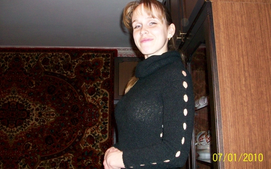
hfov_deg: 52.8
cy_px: 78
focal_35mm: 37
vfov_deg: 34.4
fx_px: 273
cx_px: 138
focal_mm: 5.7
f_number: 2.8
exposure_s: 1/60
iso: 160
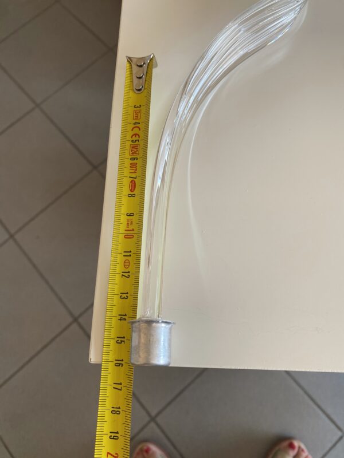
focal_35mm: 26
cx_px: 172
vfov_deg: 67.3
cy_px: 229
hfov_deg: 53.1
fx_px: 345
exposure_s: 1/121
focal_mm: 4.25
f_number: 1.8
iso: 64
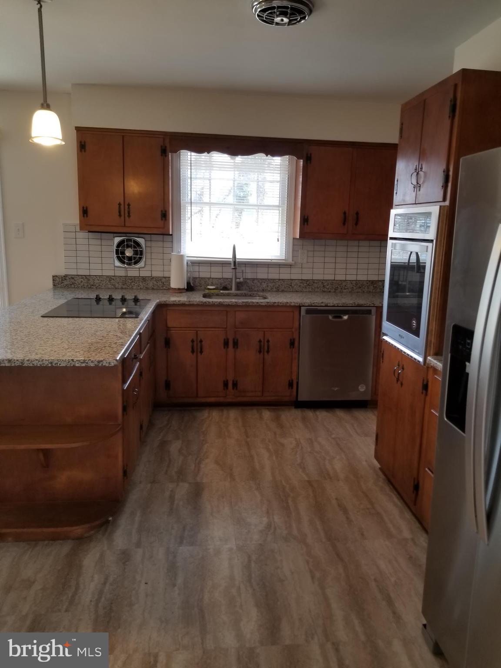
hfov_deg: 53.1
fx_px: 502
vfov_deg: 67.3
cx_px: 250
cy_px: 334
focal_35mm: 26
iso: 64
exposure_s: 1/60
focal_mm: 4.25
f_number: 1.7
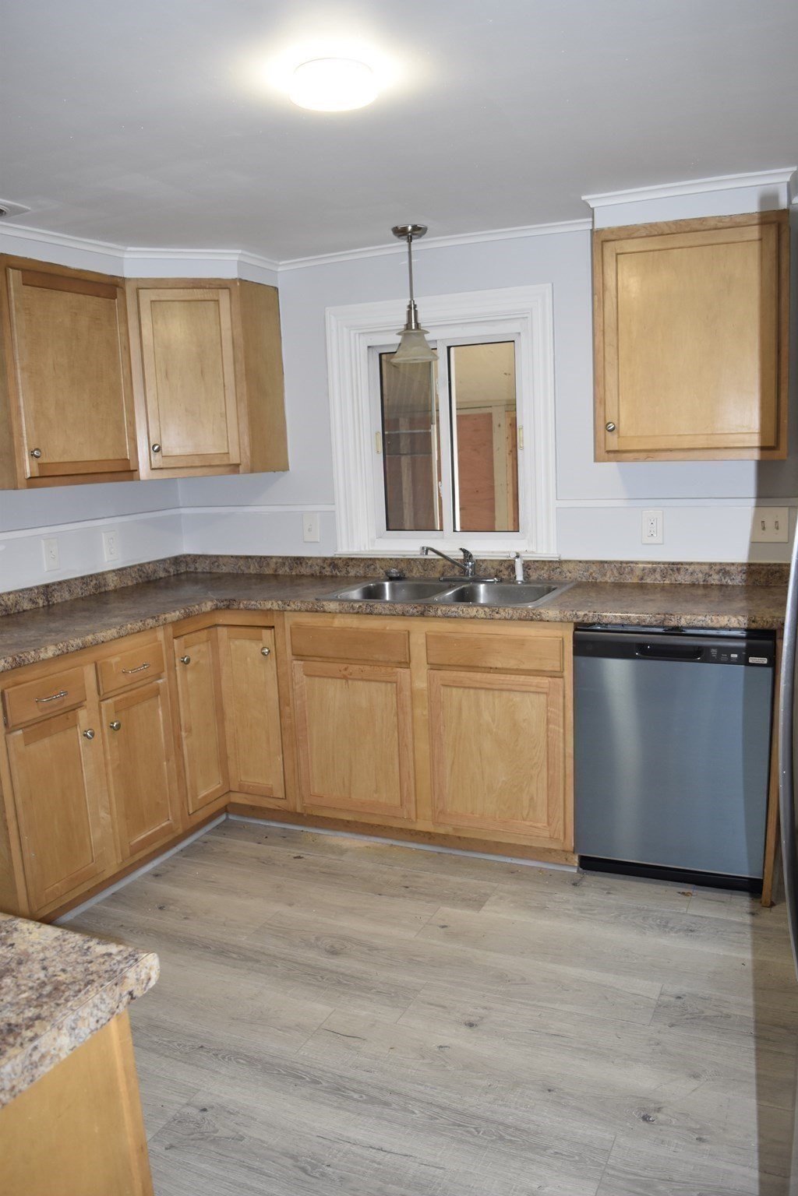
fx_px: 898
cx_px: 399
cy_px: 598
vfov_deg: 67.4
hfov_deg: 47.9
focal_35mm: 27
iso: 800
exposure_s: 1/60
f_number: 4
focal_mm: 18
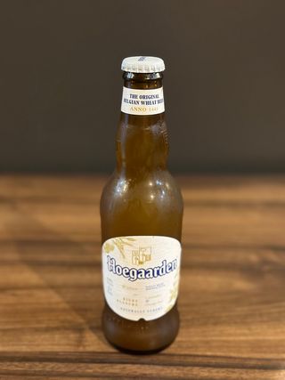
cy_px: 190
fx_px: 527
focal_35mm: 48
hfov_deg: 30.3
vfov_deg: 39.7
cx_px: 142
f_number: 1.78
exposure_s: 1/33
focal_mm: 6.86
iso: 640
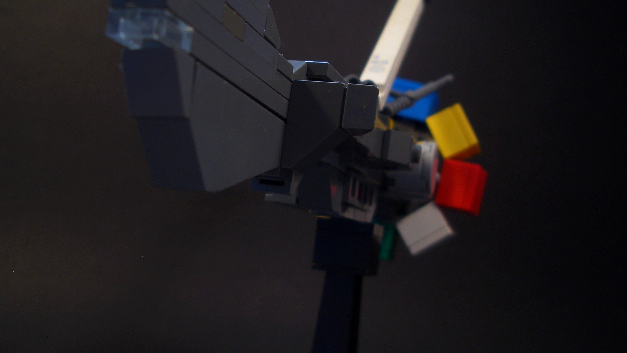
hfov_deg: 47.3
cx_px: 289
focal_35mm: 43
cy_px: 161
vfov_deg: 27.7
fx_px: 715
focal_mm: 5.8
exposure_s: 1/20
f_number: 2.6
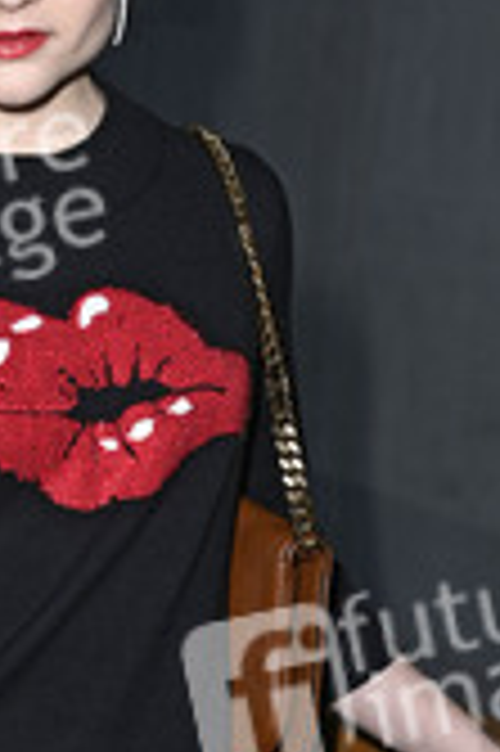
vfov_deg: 14.8
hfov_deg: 9.8
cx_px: 5
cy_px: 446
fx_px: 2902
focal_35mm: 139
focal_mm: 58
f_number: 5.6
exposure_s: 1/160
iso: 640
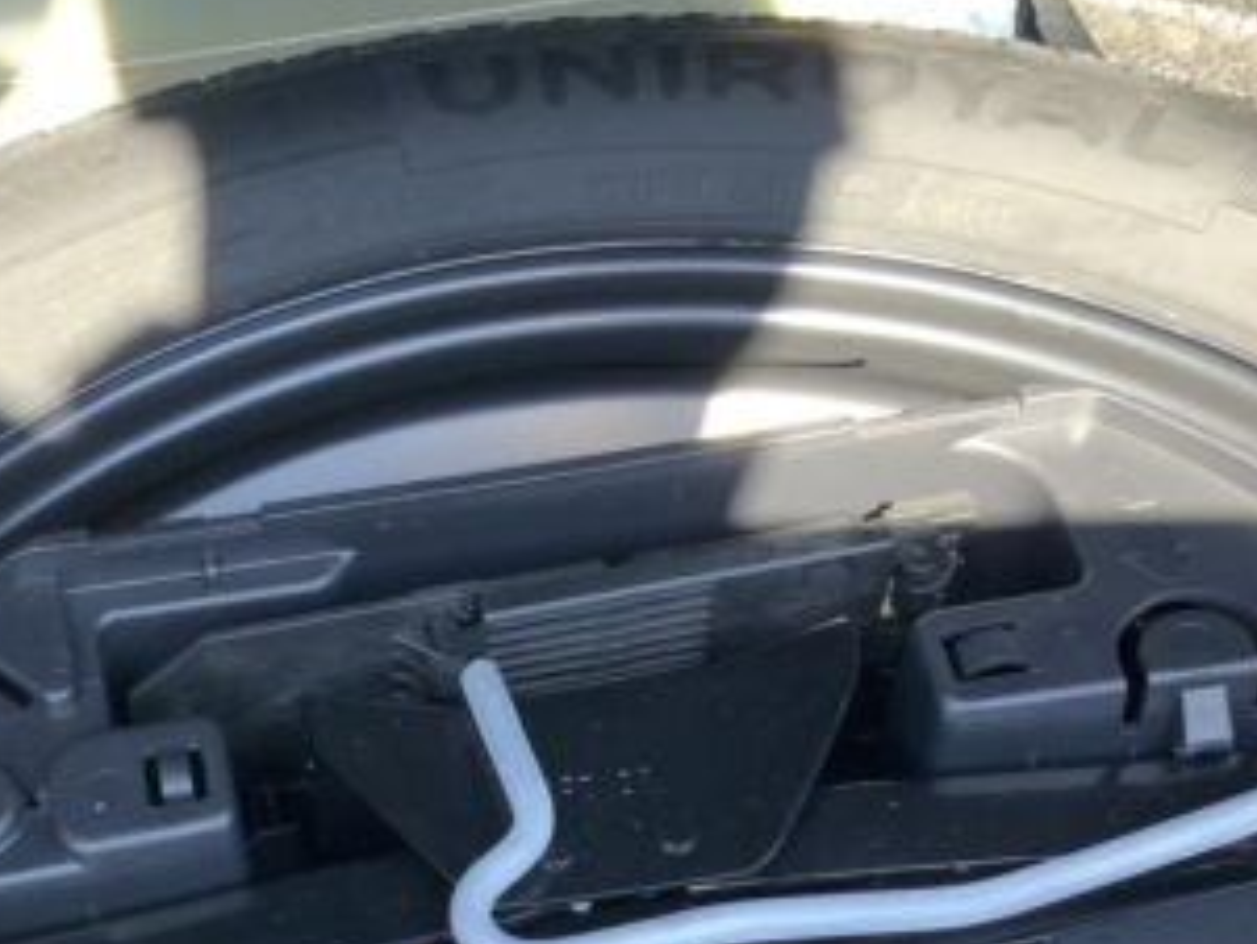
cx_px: 468
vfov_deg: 18.2
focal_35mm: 77
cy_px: 1119
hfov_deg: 25.3
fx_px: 2797
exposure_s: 1/122
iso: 50
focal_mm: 3
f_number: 1.8
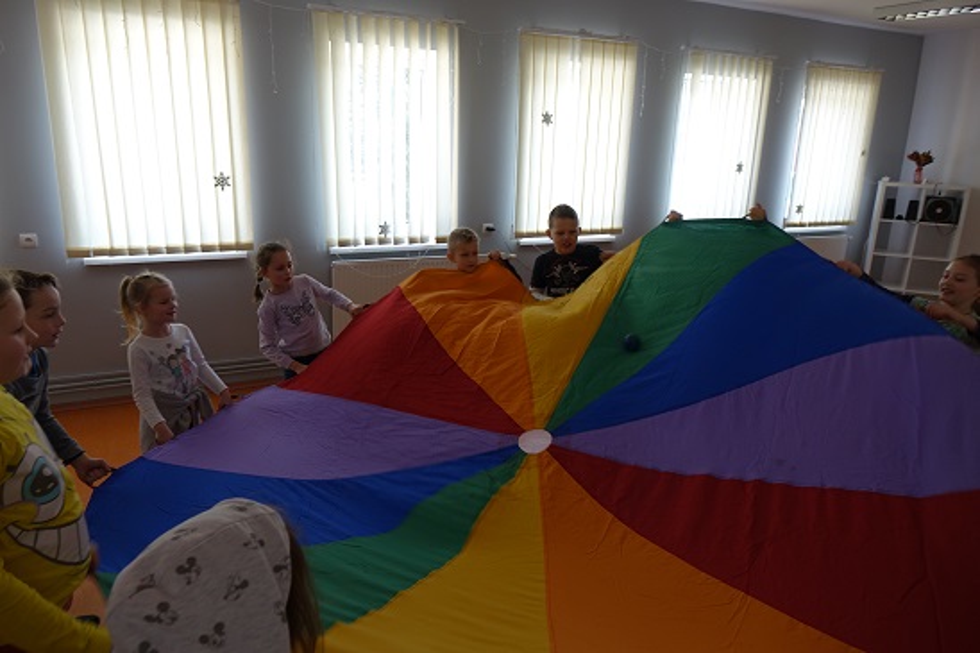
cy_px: 326
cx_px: 490
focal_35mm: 24
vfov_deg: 53.1
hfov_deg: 73.8
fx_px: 653
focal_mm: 8.83
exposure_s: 1/40
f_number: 2.8
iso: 125
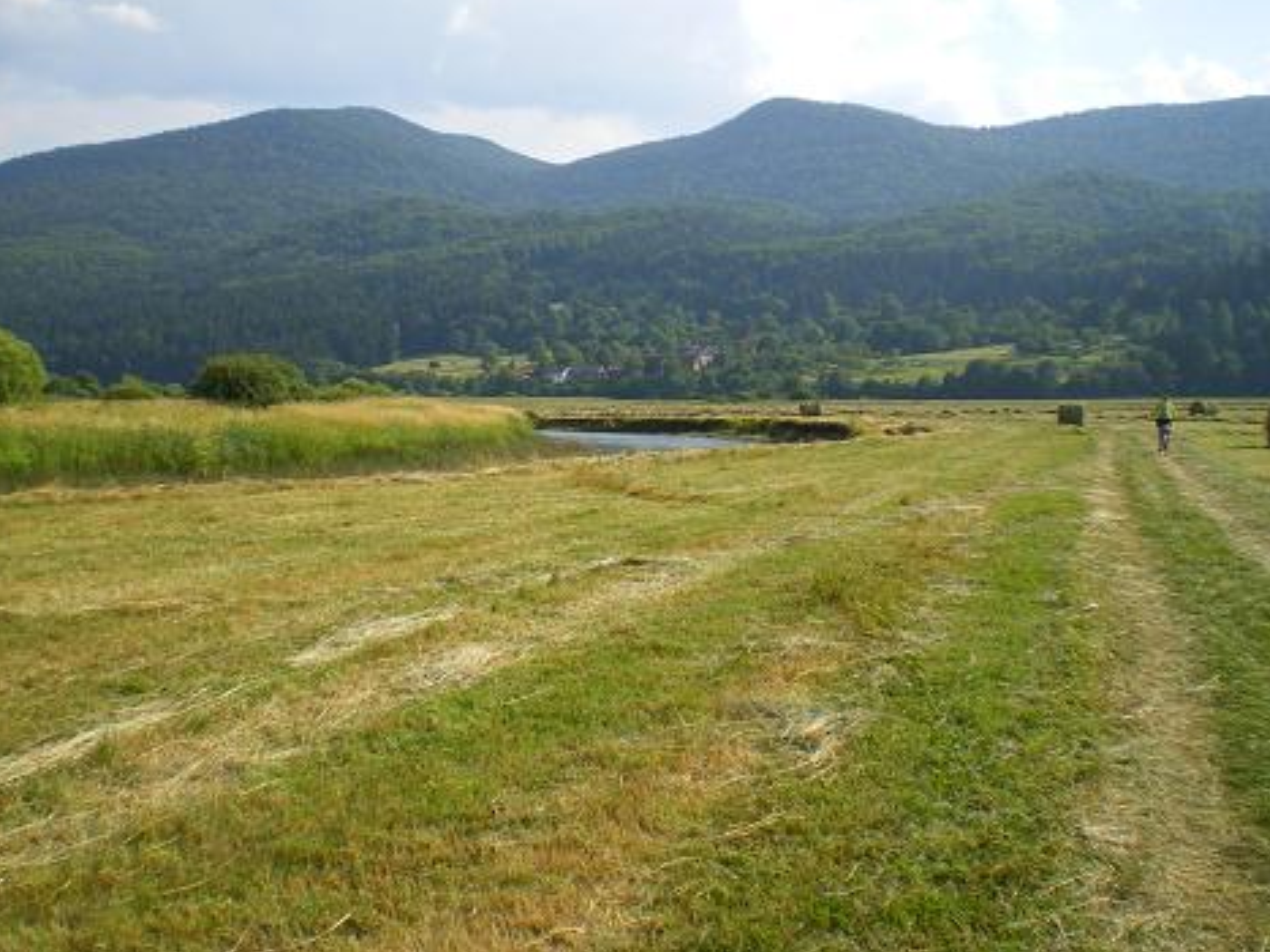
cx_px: 598
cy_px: 422
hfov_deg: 43.8
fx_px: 1577
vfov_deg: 33.5
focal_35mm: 43
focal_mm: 6.3
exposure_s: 1/250
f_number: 4.6
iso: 64
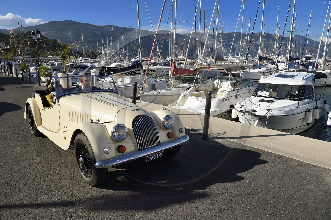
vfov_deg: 53.1
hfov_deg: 73.8
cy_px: 110
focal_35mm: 24
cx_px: 166
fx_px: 220
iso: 200
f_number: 11
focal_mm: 24
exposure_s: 1/400
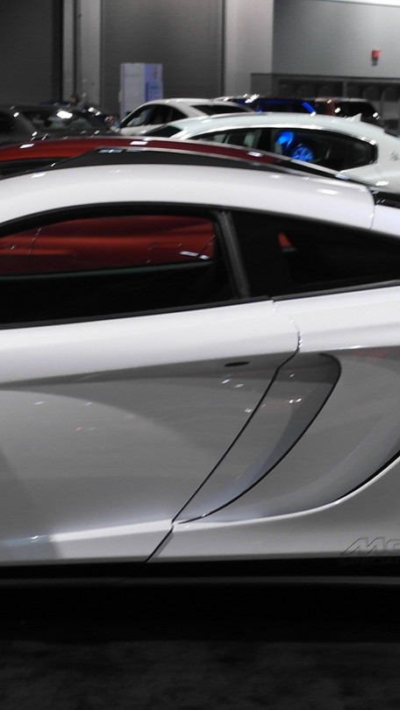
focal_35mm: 97
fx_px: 1828
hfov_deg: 12.5
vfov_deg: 22.0
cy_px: 388
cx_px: 219
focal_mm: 20
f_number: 3.5
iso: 400
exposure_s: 1/40
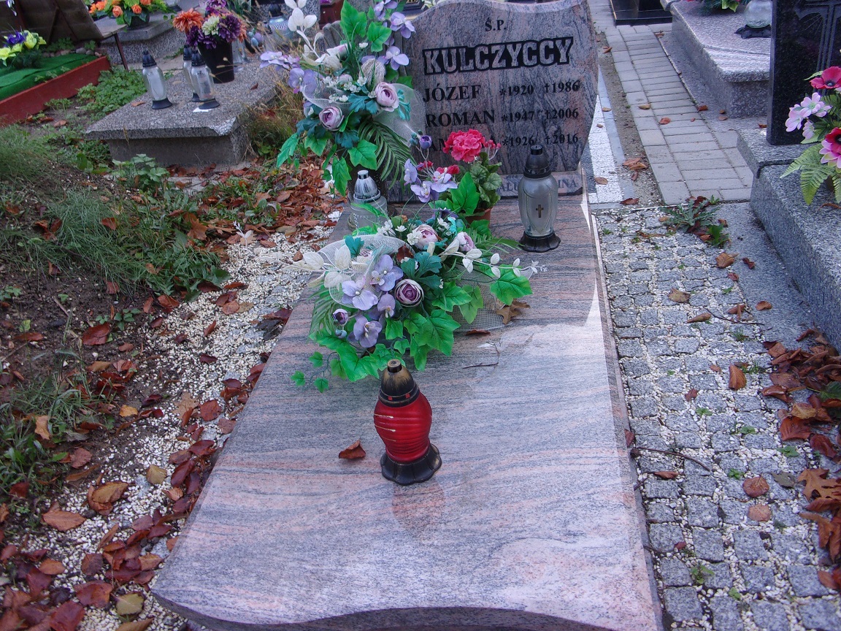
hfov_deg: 63.4
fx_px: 680
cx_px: 420
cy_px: 316
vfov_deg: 49.7
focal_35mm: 28
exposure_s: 1/34
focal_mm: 5.1
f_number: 3.9
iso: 95
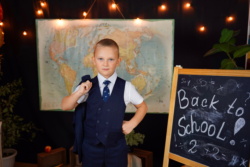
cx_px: 125
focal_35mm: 32
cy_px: 84
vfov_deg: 40.5
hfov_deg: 58.0
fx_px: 226
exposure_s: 1/250
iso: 1600
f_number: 2.8
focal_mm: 32.5
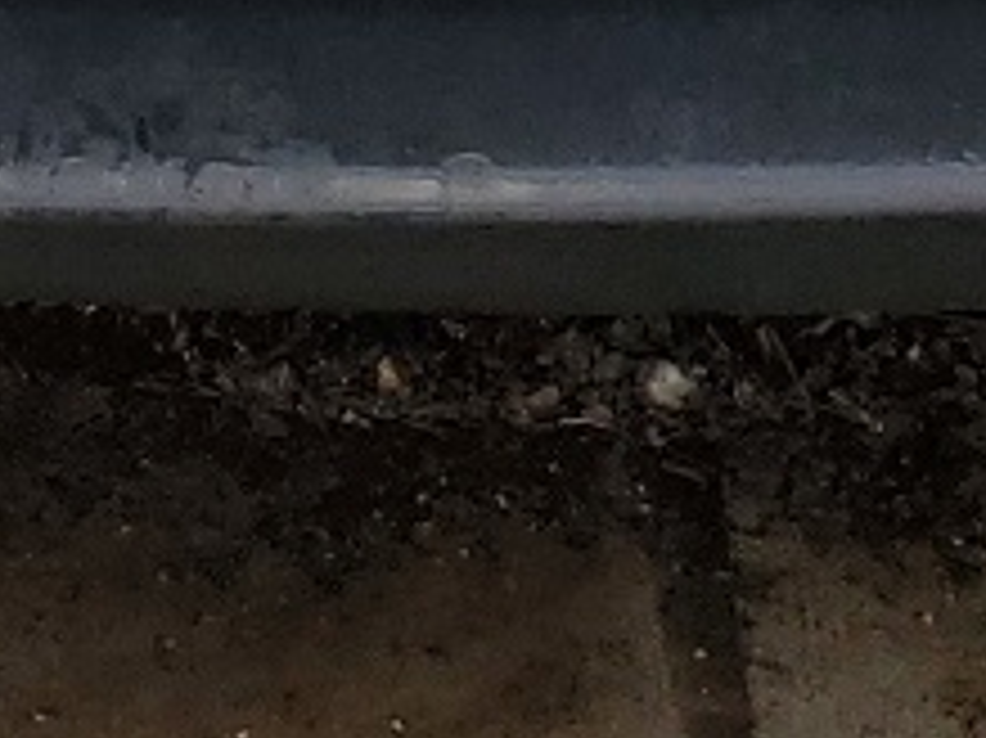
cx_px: 284
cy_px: -1872
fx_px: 5409
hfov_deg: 10.4
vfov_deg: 6.7
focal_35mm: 190
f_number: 1.5
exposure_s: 1/400
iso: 50
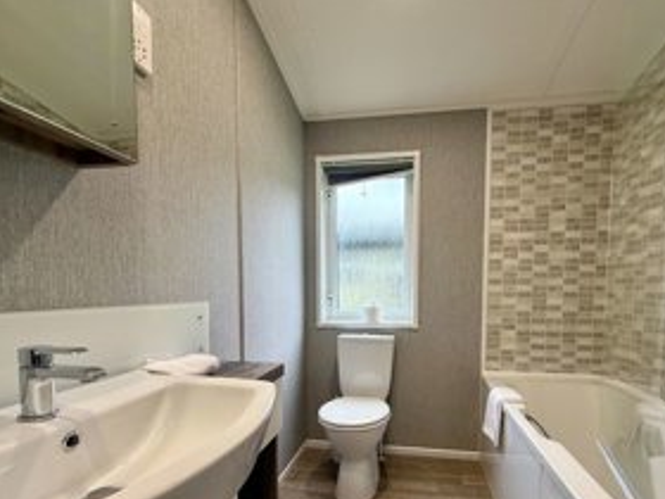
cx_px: 366
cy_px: 311
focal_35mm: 18
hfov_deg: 87.5
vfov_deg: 70.5
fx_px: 346
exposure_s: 1/100
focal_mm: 2.22
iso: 80
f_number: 2.2
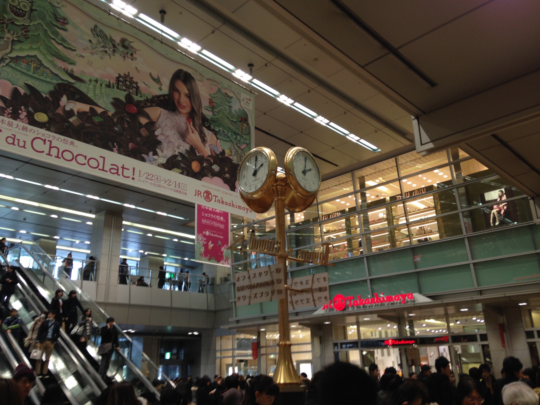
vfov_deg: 42.9
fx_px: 515
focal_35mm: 33
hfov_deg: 55.4
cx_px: 270
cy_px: 202
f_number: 2.4
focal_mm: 4.12
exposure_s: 1/30
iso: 50
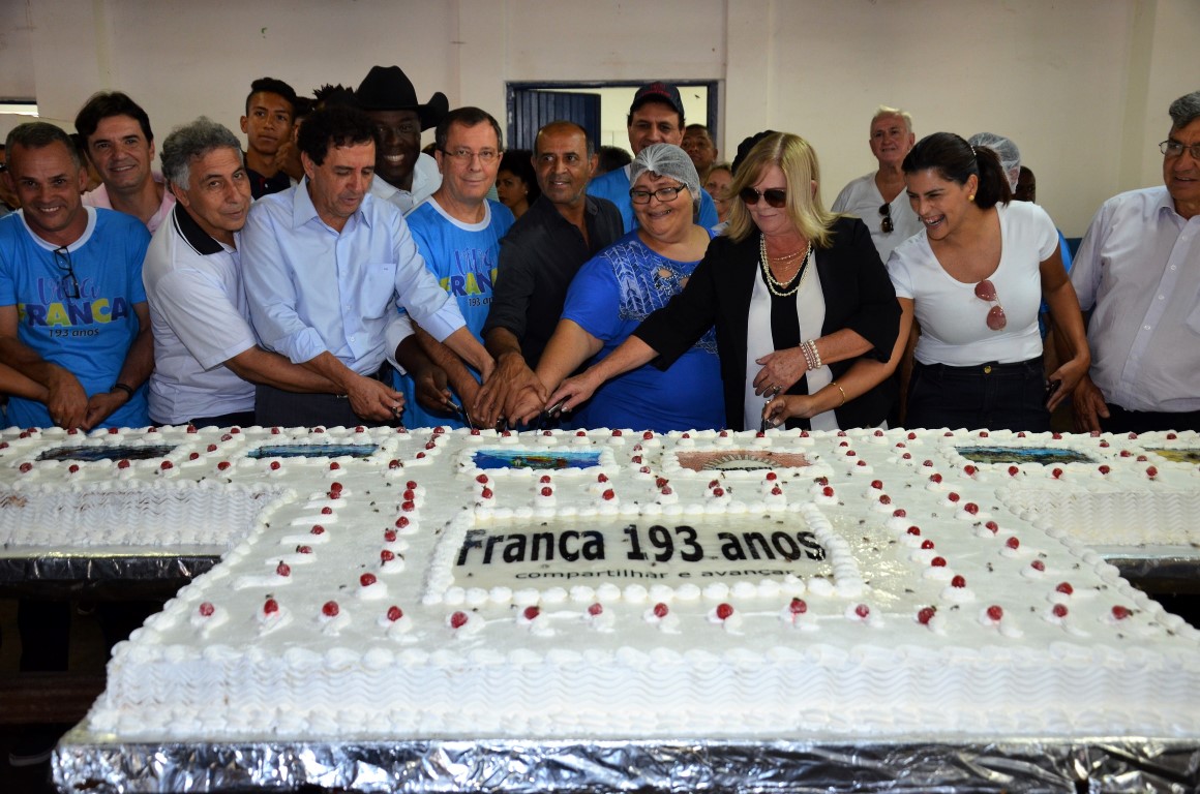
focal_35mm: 36
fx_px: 1197
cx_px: 600
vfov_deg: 36.7
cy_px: 397
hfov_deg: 53.2
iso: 800
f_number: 4
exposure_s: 1/60
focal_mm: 24
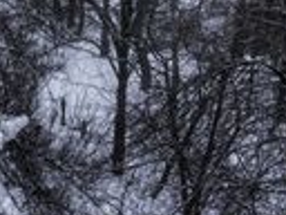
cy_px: -232
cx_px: -147
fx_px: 1388
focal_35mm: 168
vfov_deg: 8.3
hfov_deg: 11.3
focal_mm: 10.26
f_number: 6.3
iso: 100
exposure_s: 1/120
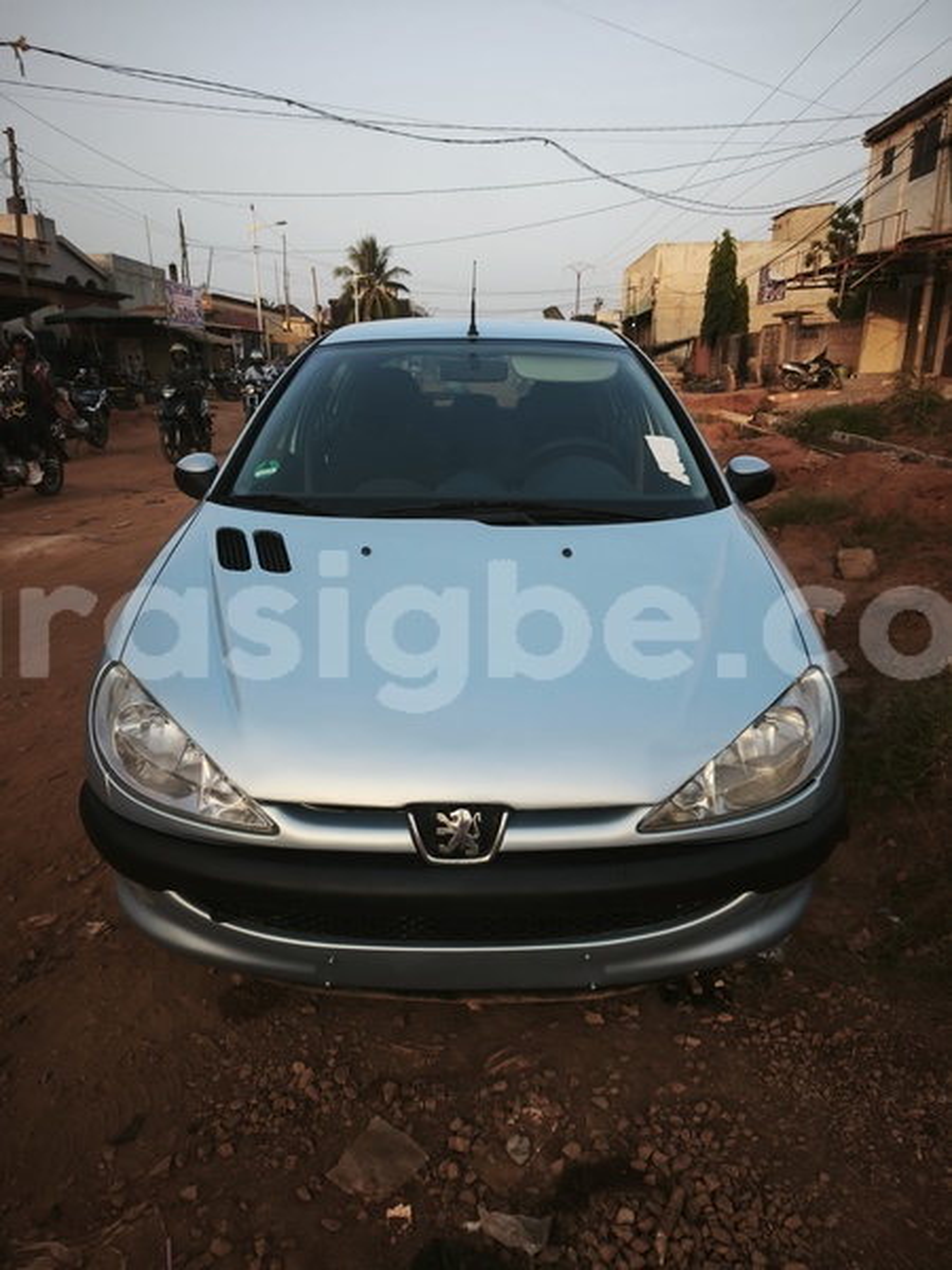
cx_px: 476
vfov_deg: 73.9
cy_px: 635
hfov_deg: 58.9
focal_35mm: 23
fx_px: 843
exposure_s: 1/524
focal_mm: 5.35
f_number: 1.7
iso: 80
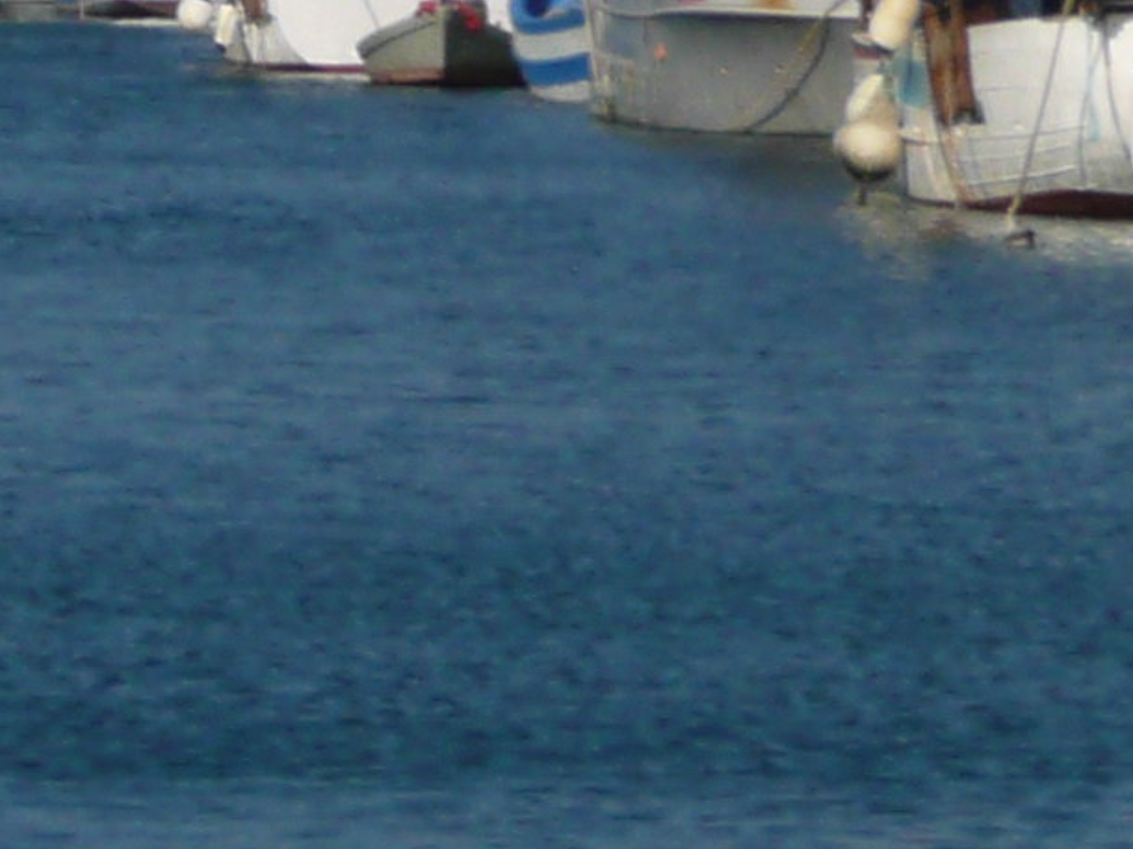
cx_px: 45
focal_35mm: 591
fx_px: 19336
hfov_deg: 3.4
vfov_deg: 2.5
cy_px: 282
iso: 100
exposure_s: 1/250
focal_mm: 20.9
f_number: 11
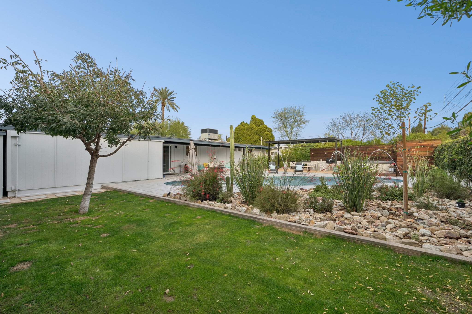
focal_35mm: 16
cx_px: 236
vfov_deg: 75.4
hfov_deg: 98.6
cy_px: 157
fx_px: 203
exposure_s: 1/200
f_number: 8
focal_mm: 15.5
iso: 320
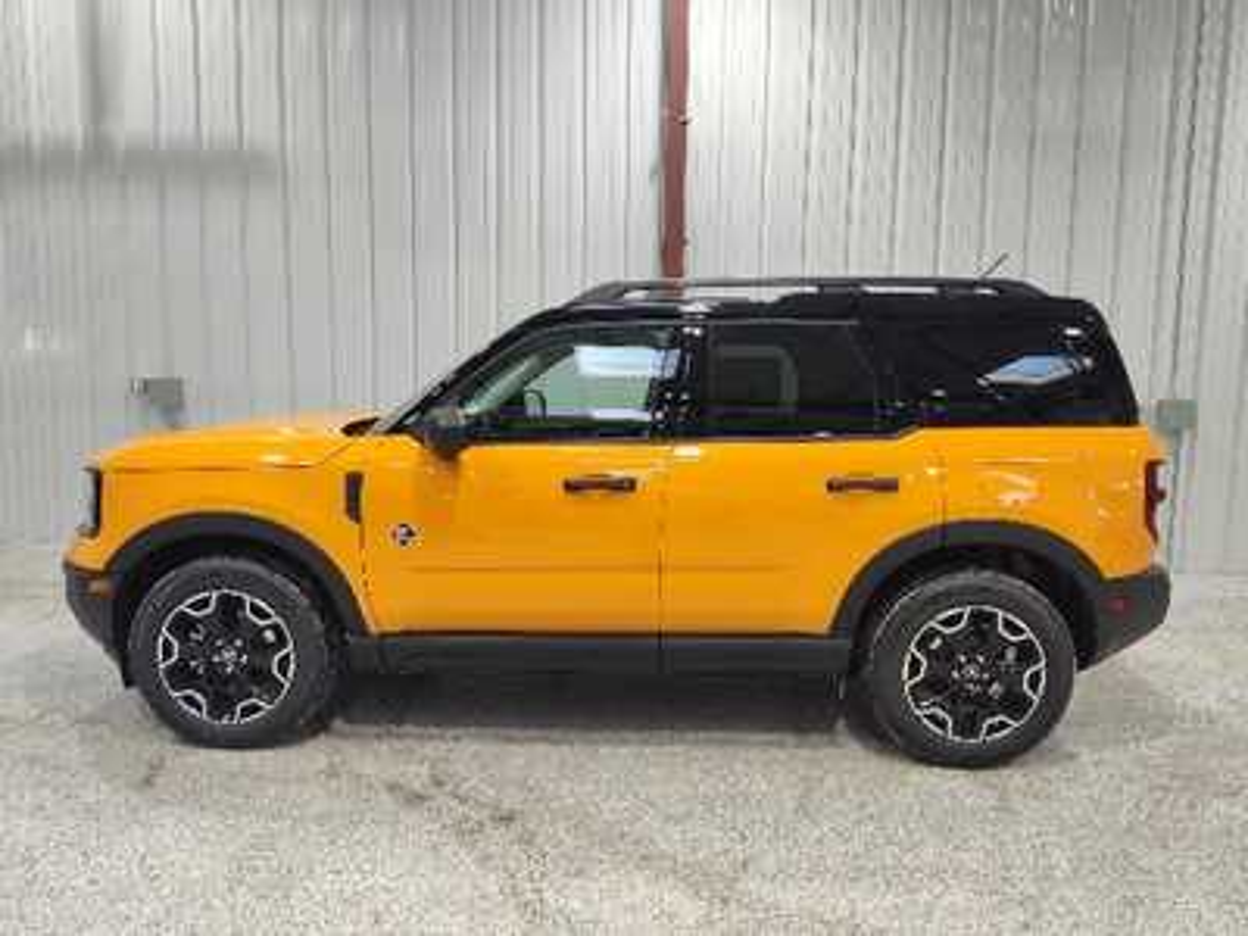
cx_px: 624
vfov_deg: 58.9
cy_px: 468
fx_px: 829
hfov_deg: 73.9
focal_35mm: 23
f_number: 1.8
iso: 128
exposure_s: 1/120
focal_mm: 5.56
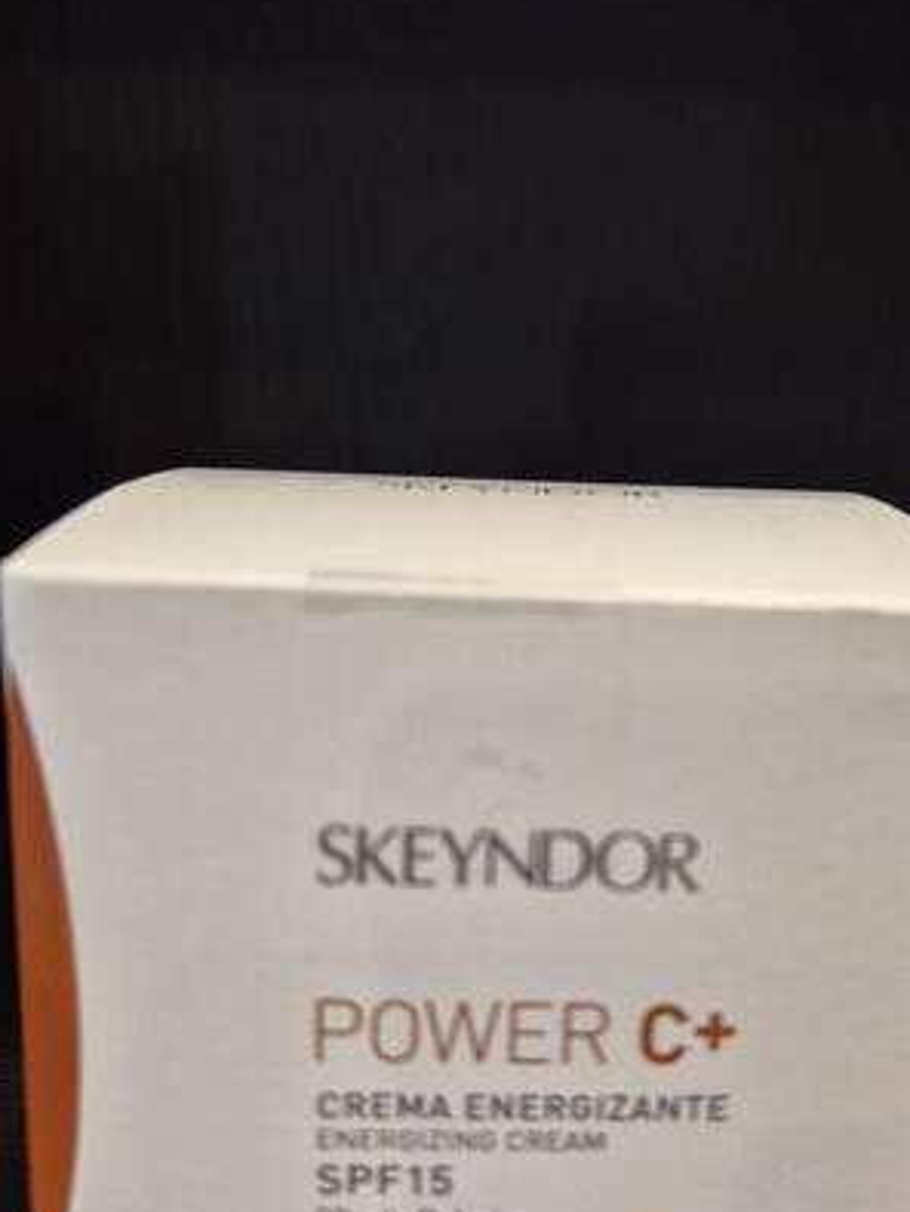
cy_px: 655
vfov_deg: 52.5
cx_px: 578
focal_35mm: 35
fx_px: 1225
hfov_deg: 40.4
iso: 125
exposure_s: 1/57
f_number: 1.8
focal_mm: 5.4
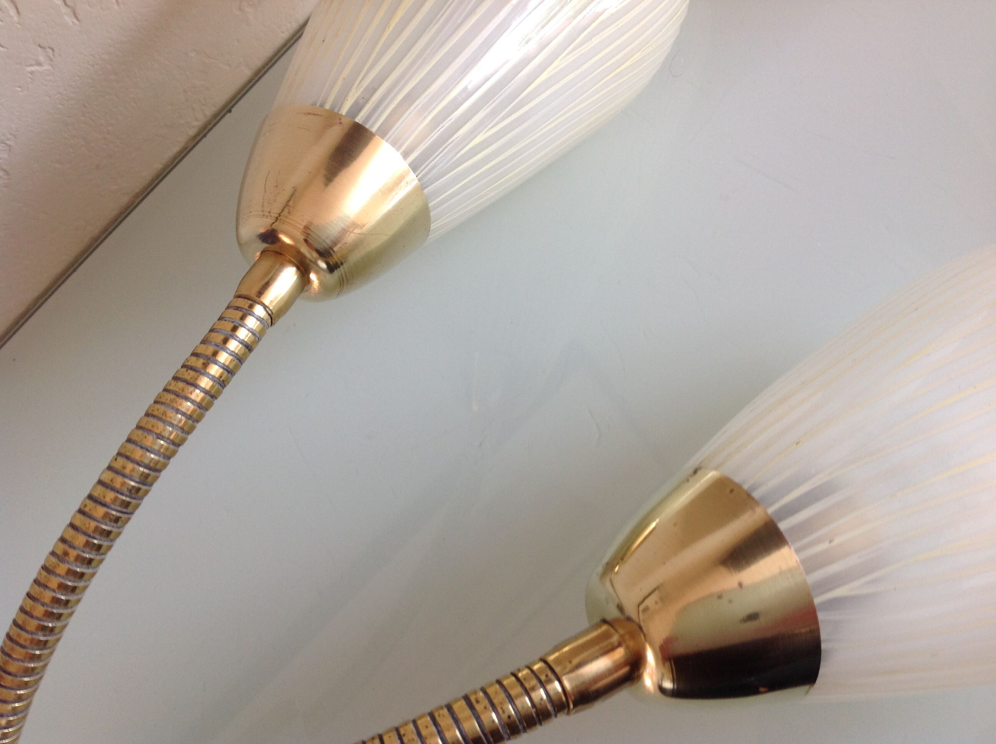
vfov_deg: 40.6
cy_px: 372
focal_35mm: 35
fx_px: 1006
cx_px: 498
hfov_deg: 52.7
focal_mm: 4.28
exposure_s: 1/30
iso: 50
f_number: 2.4
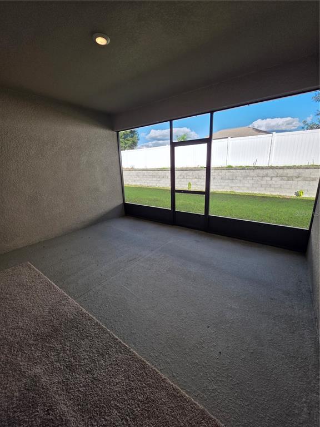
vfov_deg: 106.2
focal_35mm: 13
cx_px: 160
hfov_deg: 89.9
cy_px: 214
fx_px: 160
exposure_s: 1/507
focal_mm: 2.2
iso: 40
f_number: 1.9
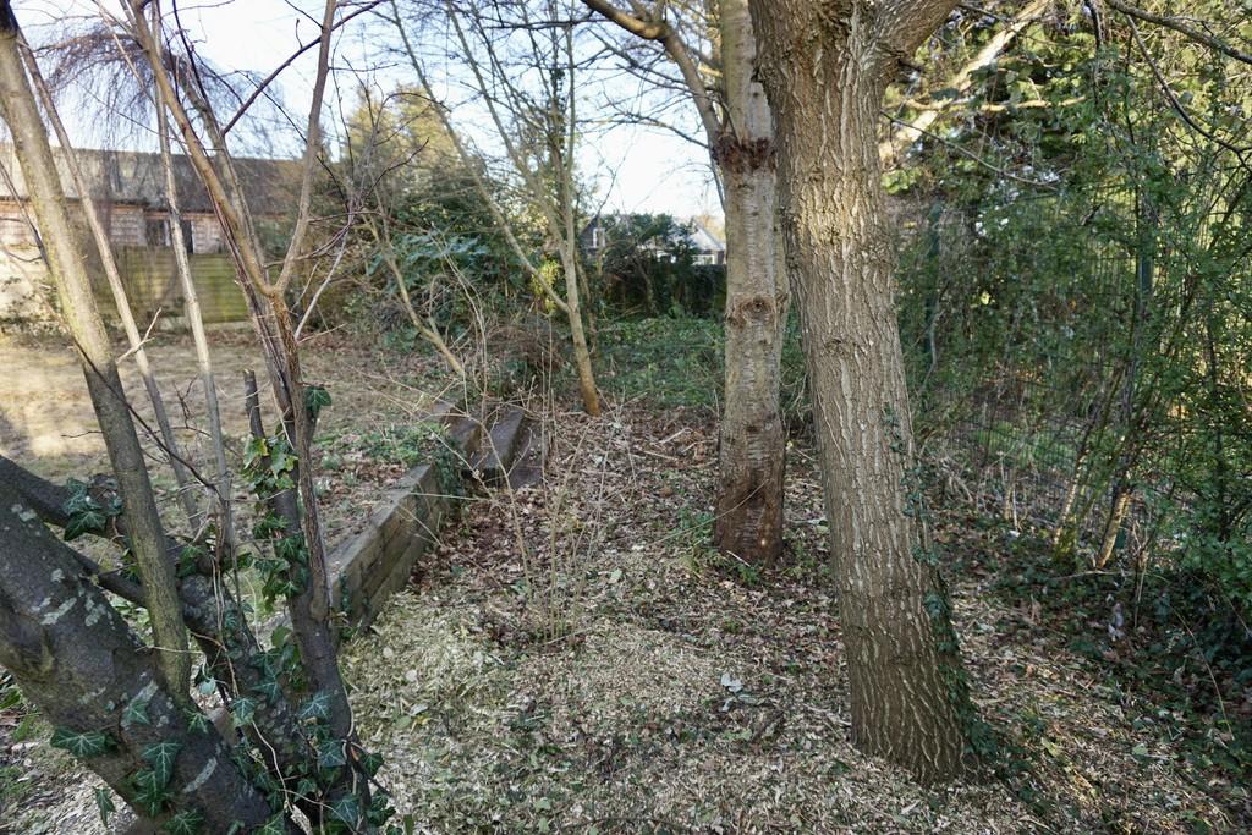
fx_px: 835
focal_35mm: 24
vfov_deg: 53.1
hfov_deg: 73.7
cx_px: 626
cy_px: 418
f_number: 4
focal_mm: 16
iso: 160
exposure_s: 1/160
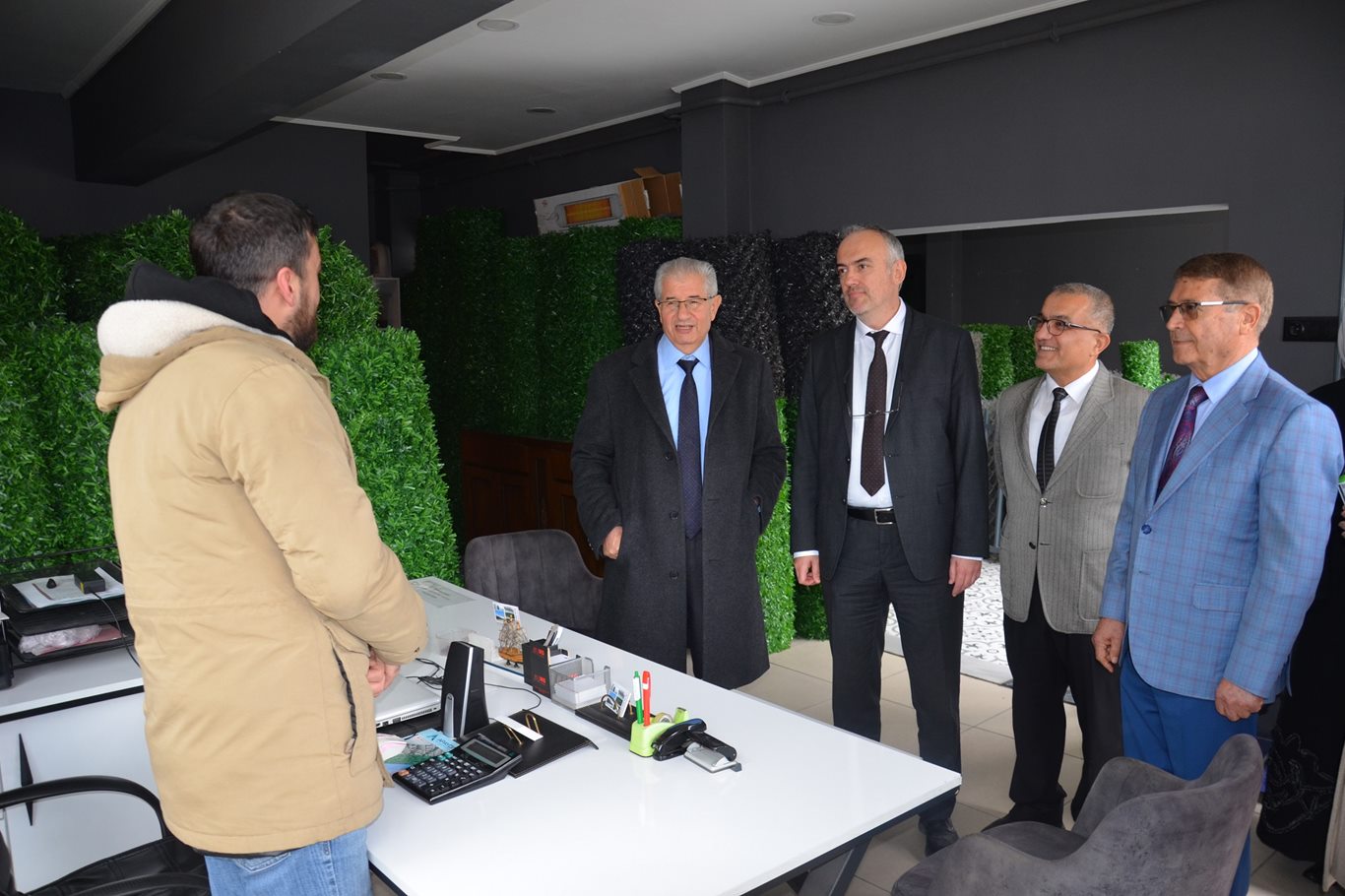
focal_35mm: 27
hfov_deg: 67.4
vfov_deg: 47.9
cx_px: 672
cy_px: 448
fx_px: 1008
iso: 500
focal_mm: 18
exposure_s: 1/60
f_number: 3.5
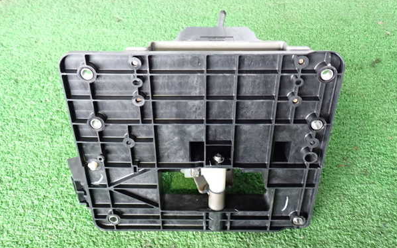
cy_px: 120
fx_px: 346
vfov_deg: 39.5
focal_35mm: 32
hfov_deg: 59.6
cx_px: 198
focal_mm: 5.4
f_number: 2.3
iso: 320
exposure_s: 1/30
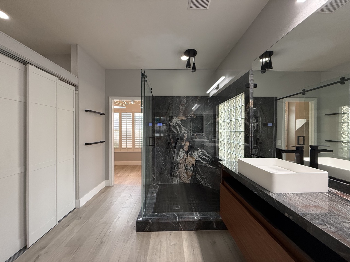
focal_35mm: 14
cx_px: 175
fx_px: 142
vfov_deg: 85.7
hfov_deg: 102.1
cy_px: 131
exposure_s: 1/120
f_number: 2.2
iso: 320
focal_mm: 2.22
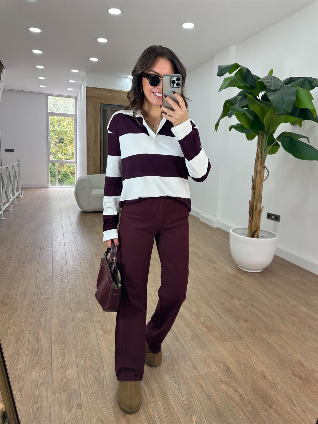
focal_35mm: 24
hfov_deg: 56.8
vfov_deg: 71.6
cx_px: 159
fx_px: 294
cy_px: 212
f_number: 1.78
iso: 64
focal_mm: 6.86
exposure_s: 1/100
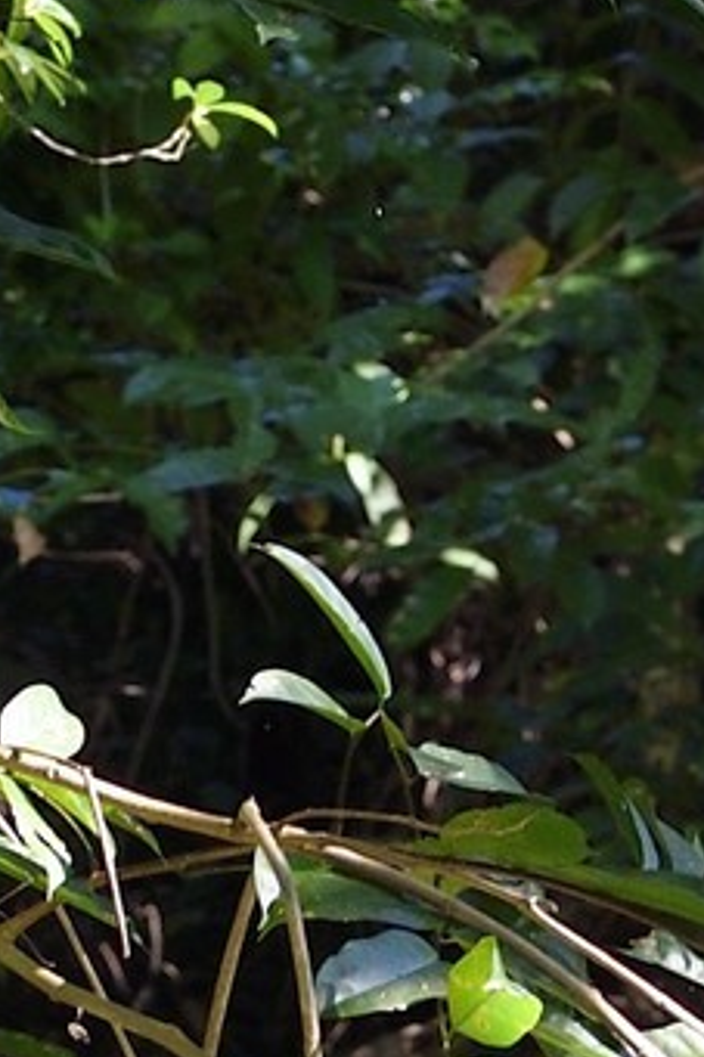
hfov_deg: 1.3
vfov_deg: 1.9
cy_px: 3318
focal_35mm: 1093
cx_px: 462
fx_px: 32091
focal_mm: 155
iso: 800
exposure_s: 1/60
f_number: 8
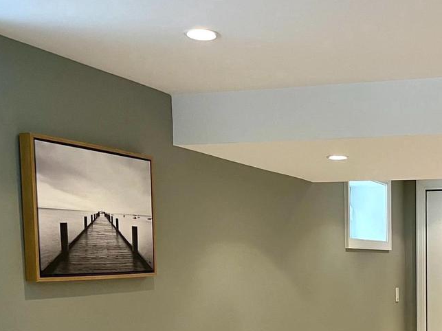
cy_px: 326
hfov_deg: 32.3
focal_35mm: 56
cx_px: 415
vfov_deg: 24.9
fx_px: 715
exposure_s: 1/60
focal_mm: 5.1
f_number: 1.6
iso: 320
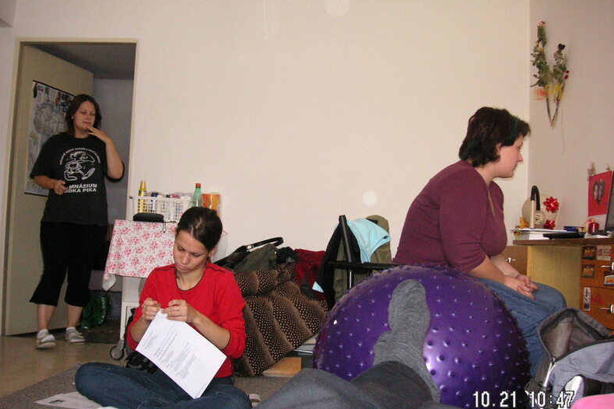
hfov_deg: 49.6
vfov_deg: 34.2
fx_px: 665
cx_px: 306
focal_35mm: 39
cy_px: 211
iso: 160
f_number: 2.8
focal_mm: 6.1
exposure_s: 1/45
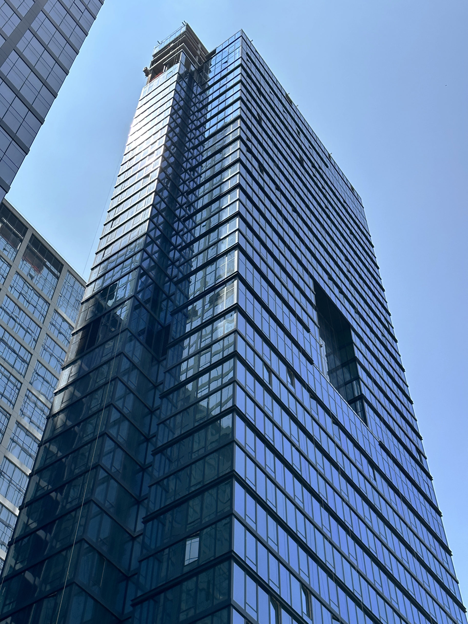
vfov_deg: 39.7
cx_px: 234
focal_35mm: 48
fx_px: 865
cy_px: 312
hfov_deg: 30.3
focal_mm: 6.86
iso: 64
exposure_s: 1/4785
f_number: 1.78
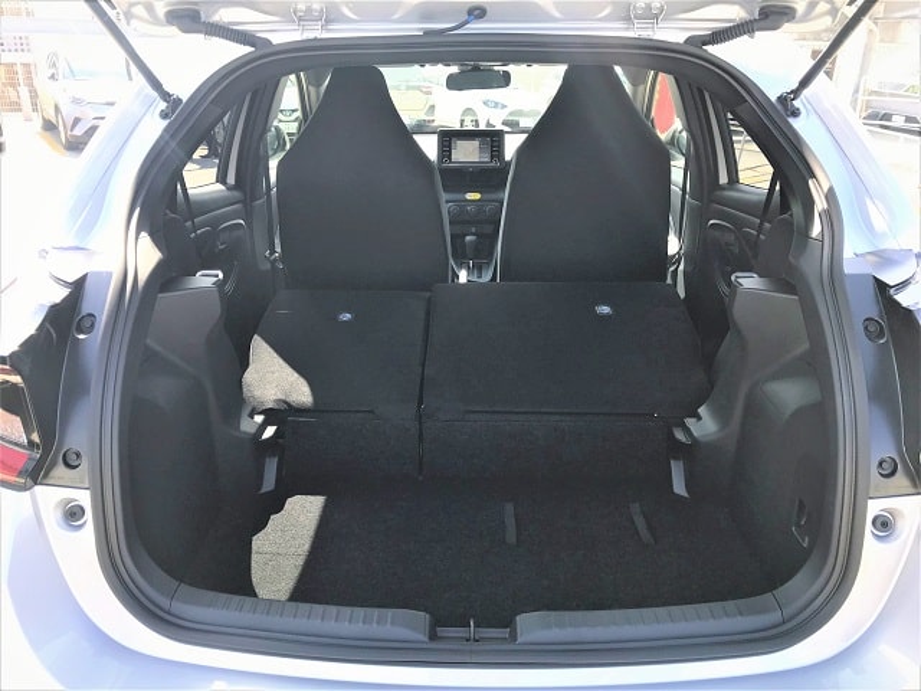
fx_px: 745
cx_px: 460
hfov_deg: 63.4
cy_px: 346
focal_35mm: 28
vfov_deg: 49.7
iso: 20
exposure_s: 1/255
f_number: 1.8
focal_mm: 3.99
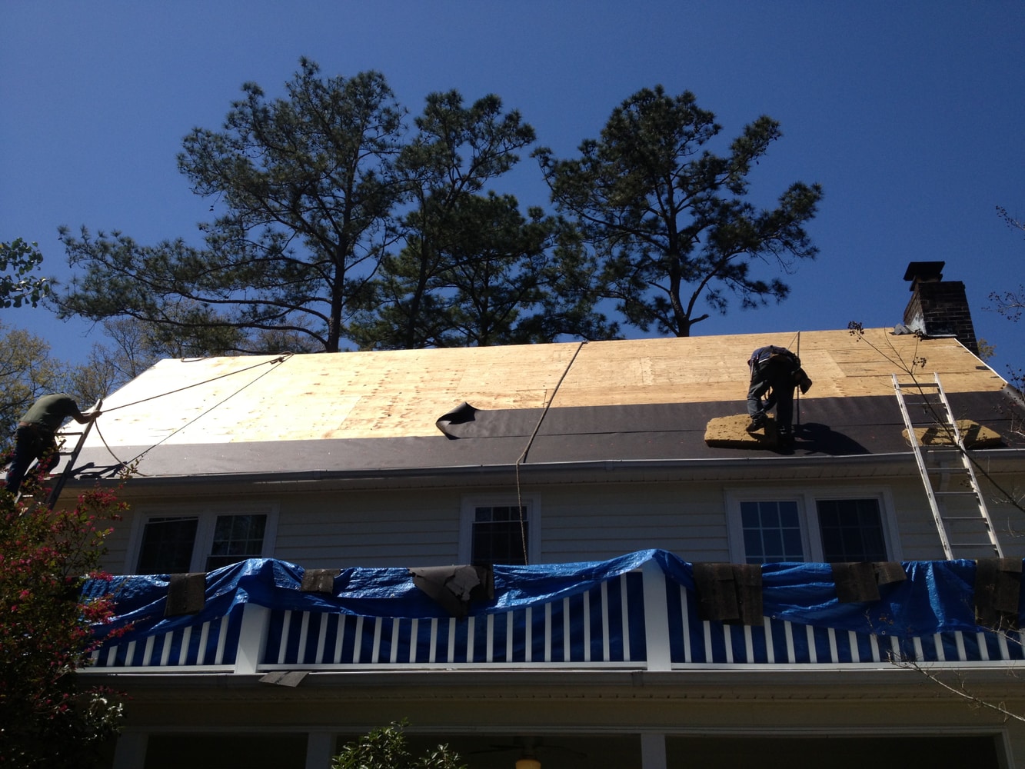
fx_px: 1036
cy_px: 384
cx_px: 512
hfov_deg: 52.6
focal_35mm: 35
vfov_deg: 40.7
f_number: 2.4
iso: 50
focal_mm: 4.28
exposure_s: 1/1815
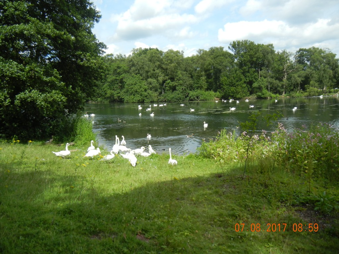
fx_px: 294
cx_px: 170
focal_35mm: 30
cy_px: 127
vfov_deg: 46.8
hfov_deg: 60.0
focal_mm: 5.4
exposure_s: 1/969
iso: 160
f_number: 3.5
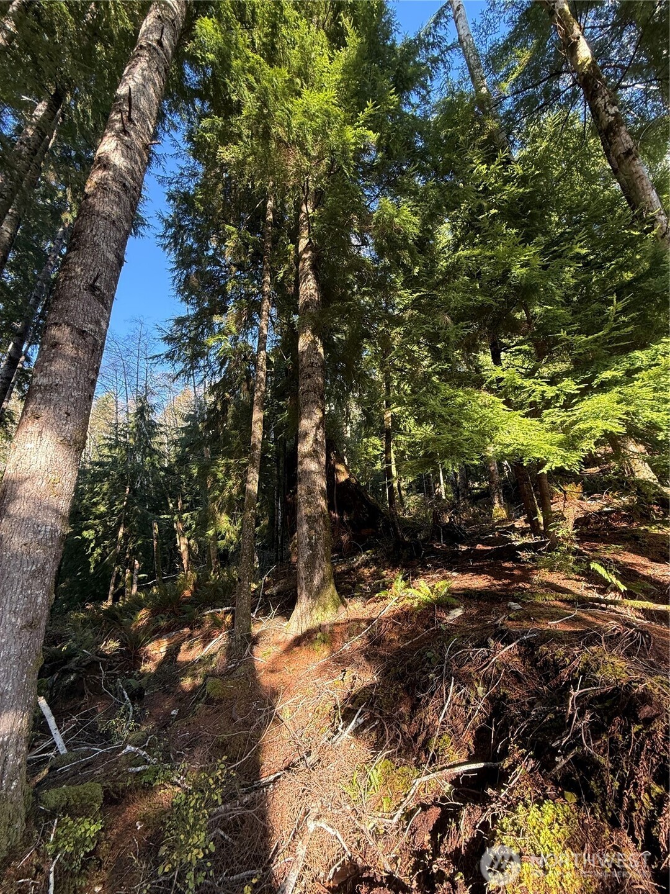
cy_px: 447
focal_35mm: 14
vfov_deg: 102.1
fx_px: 361
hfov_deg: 85.7
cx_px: 335
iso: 100
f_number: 2.2
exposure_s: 1/99
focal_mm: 2.22
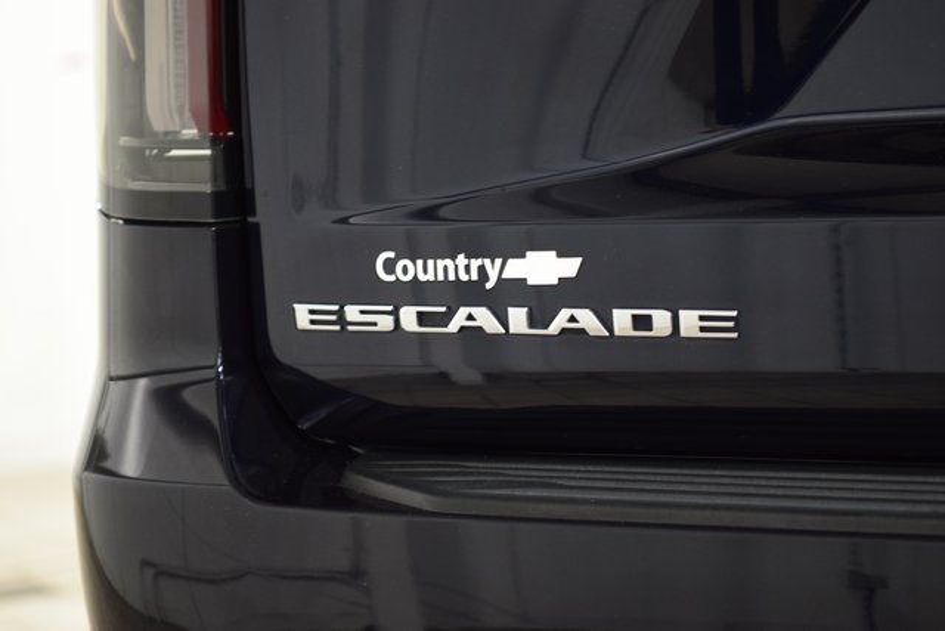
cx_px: 472
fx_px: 2757
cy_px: 316
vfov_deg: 13.0
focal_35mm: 105
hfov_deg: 19.5
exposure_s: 1/60
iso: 1600
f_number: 2.8
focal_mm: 70
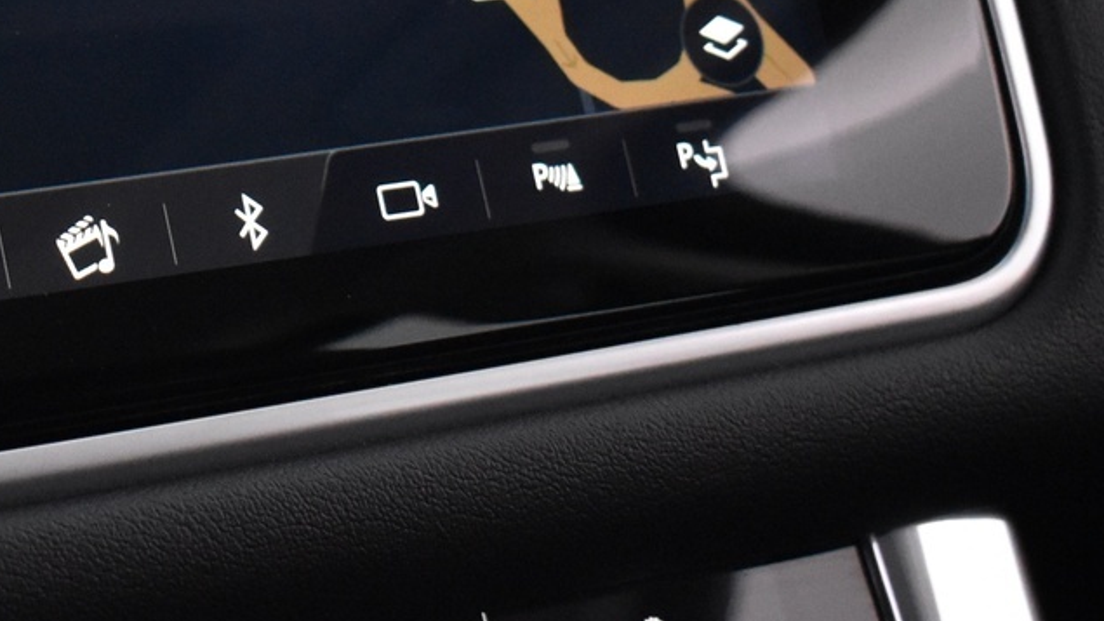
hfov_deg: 17.5
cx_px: -229
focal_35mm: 116
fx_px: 3405
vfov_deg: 10.3
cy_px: -97
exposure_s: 1/50
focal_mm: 29
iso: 3200
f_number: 4.2
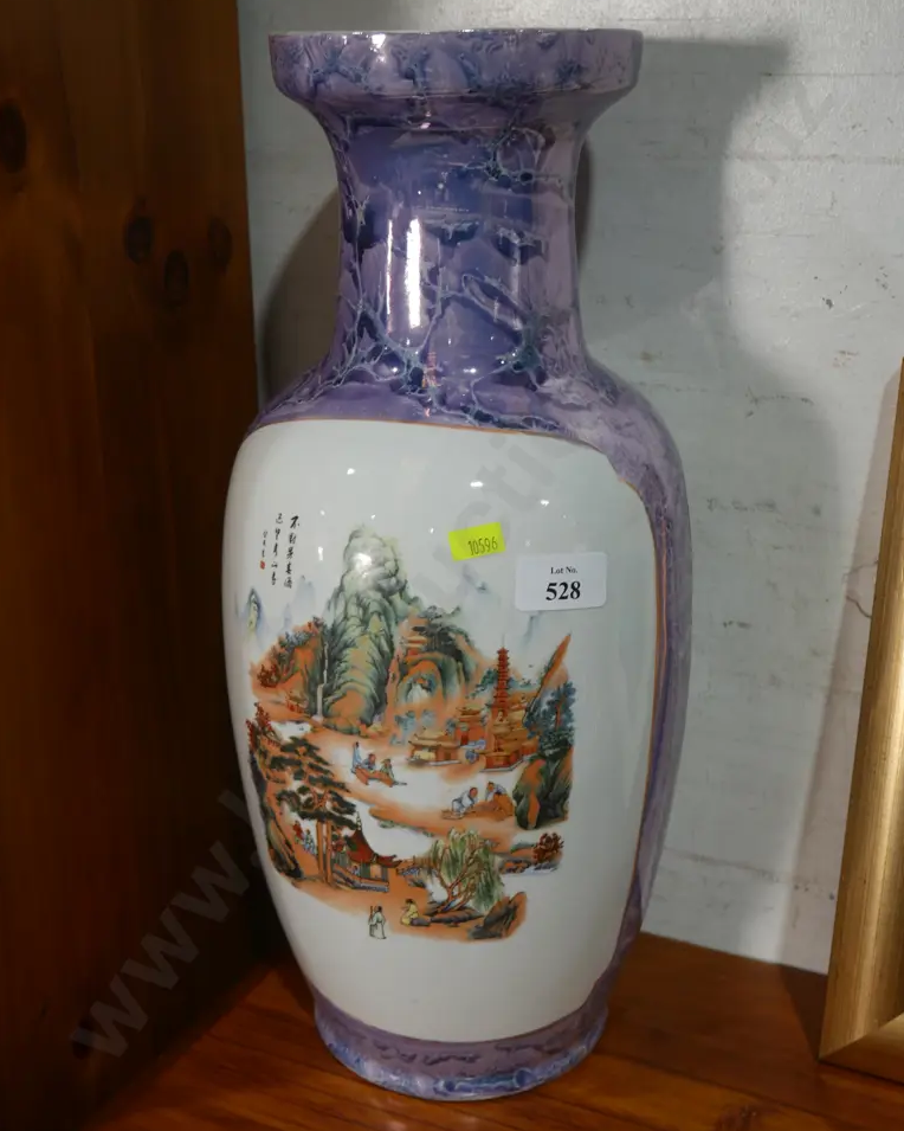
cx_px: 451
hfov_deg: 34.2
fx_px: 1472
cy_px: 570
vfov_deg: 42.0
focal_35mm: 44
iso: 320
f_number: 4.6
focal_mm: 21
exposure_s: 1/60
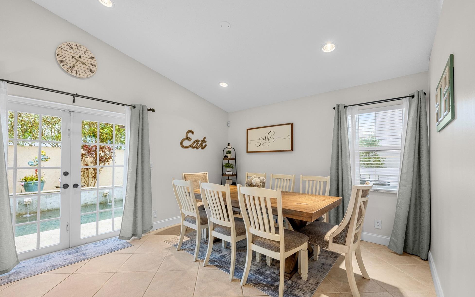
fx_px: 194
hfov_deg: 101.4
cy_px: 158
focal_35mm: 15
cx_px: 230
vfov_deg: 74.7
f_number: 8
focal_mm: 14
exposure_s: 1/8
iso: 500
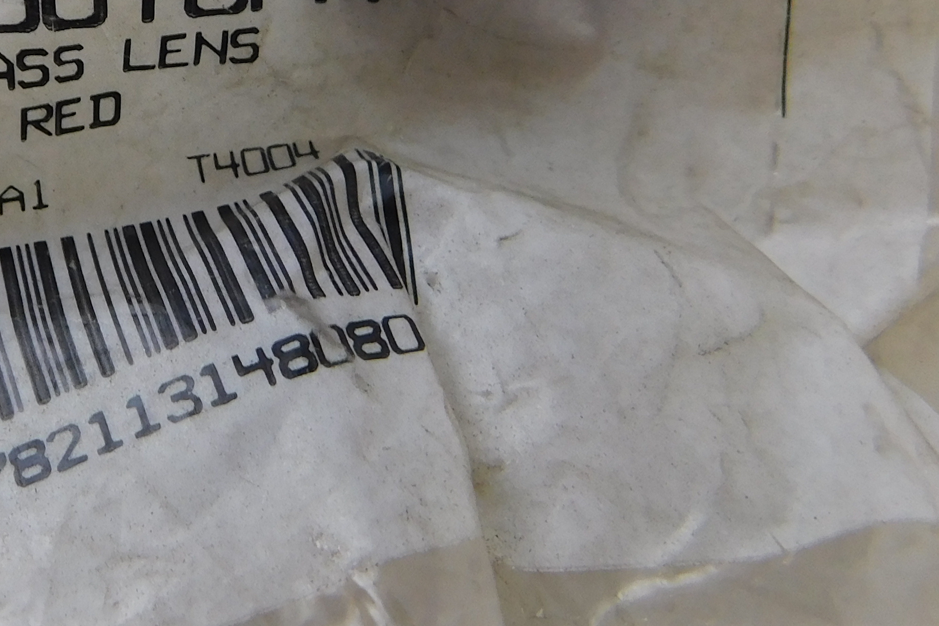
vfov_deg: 22.0
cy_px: 32
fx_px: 1565
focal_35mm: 60
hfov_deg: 32.3
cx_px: 156
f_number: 3
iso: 125
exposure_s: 1/40
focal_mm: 4
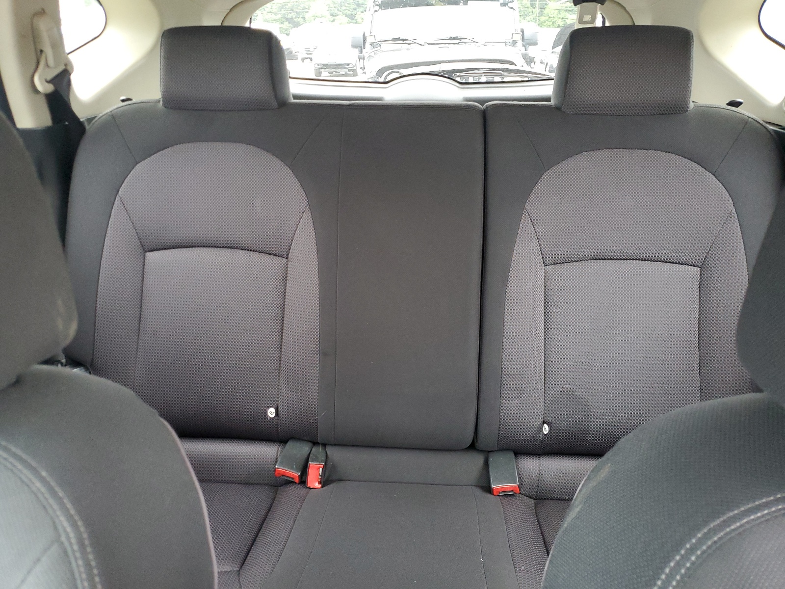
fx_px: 590
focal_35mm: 26
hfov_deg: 67.3
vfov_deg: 53.1
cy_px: 294
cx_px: 392
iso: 279
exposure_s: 1/60.2
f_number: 1.5
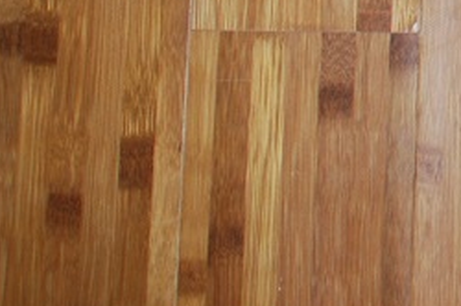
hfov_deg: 13.8
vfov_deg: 10.0
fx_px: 1663
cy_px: -228
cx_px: 876
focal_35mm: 130
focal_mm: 18
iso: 200
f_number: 3.5
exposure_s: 1/60
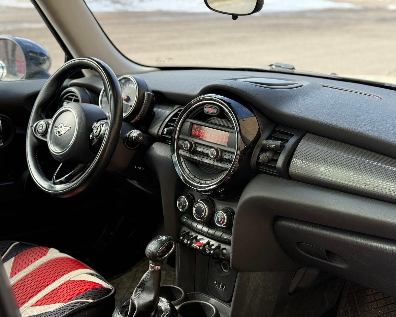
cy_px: 158
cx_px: 196
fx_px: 598
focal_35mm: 51
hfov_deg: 36.7
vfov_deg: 29.7
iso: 100
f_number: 1.78
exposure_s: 1/343
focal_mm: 6.76
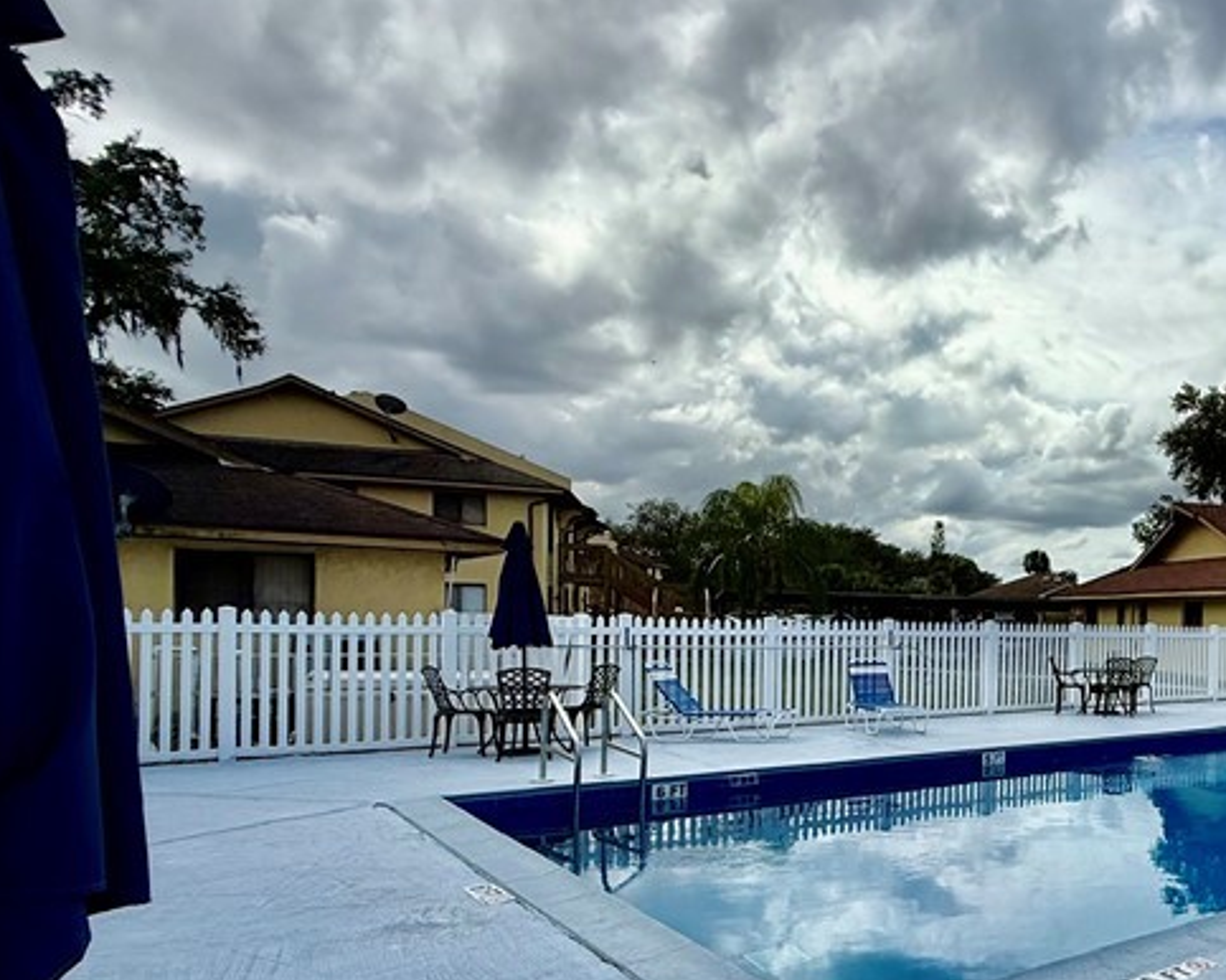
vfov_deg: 49.2
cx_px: 1168
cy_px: 645
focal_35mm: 29
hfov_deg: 51.2
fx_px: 1052
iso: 50
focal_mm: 2.22
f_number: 2.2
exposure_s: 1/2717
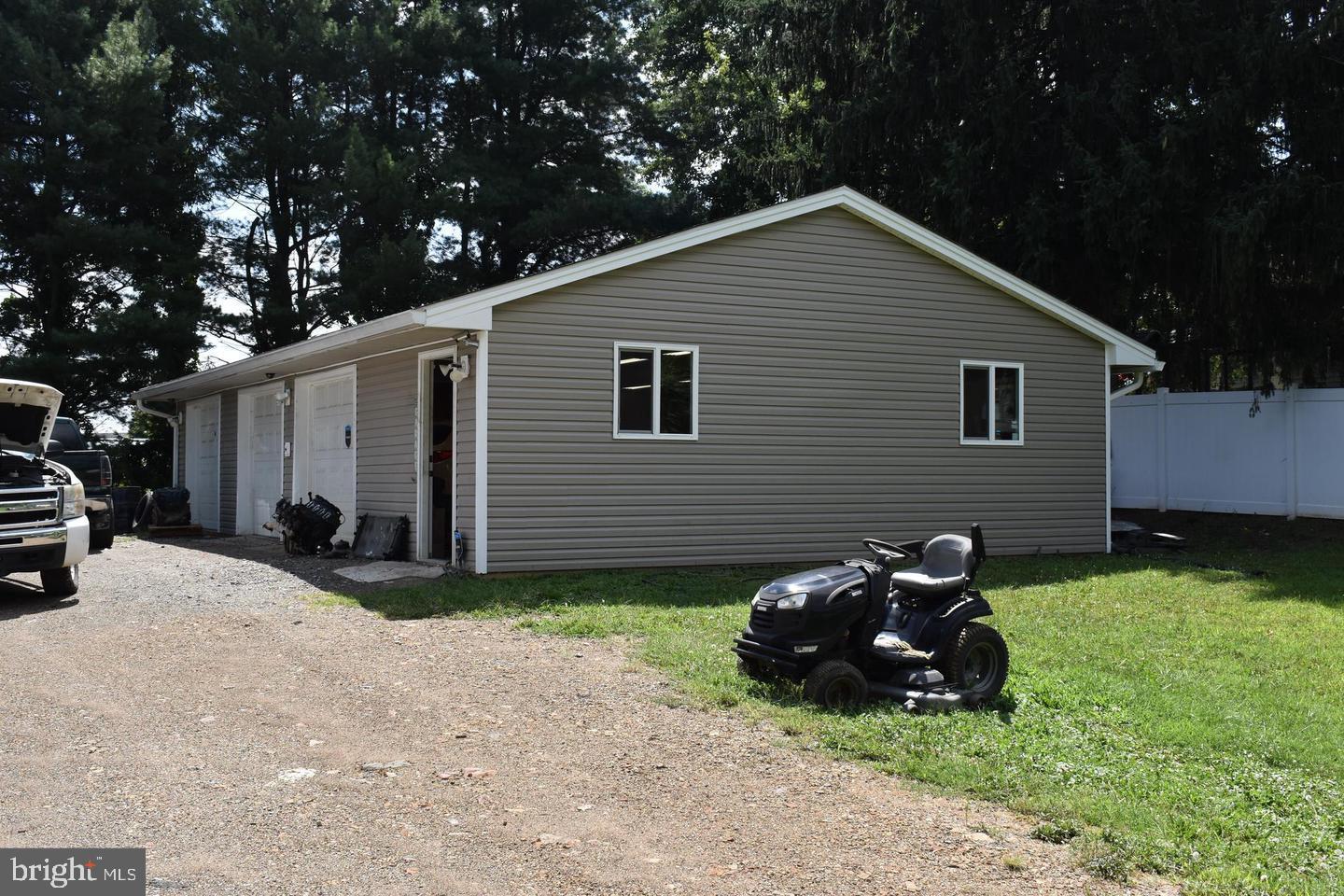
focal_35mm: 39
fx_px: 1456
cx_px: 672
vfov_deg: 34.2
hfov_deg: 49.6
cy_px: 448
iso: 200
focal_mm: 26
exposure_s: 1/320
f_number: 9
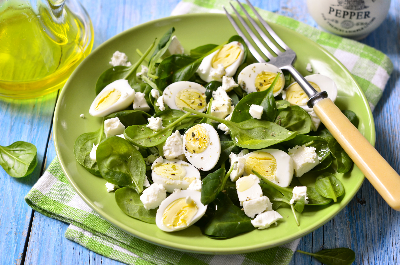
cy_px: 132
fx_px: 998
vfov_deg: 15.1
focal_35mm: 90
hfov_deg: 22.7
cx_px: 200
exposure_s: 1/10
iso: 200
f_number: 5.6
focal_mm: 60
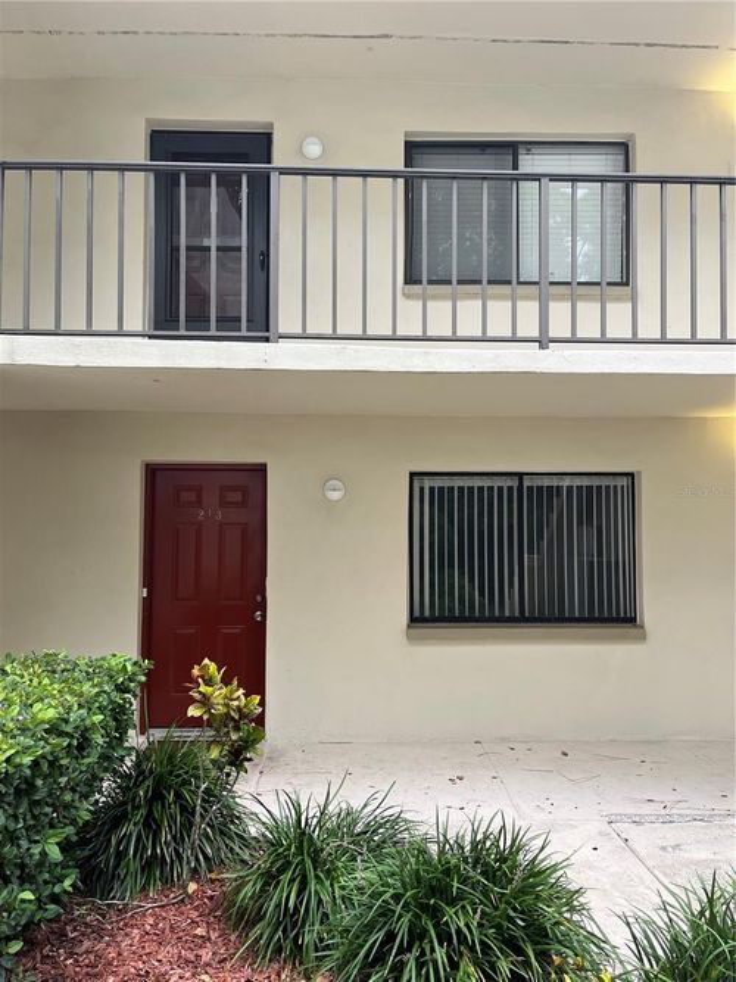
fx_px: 737
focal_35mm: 26
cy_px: 491
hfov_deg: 53.0
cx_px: 368
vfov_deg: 67.3
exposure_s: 1/120
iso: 100
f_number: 1.6
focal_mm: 5.1
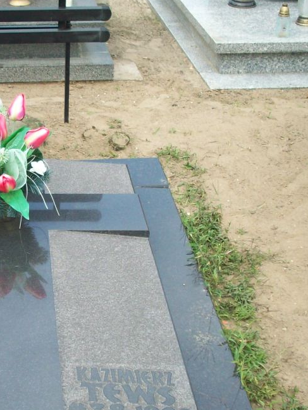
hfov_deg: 19.7
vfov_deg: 26.7
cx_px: 19
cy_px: 219
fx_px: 866
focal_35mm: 73
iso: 80
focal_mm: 6.2
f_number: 2.8
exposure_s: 1/496
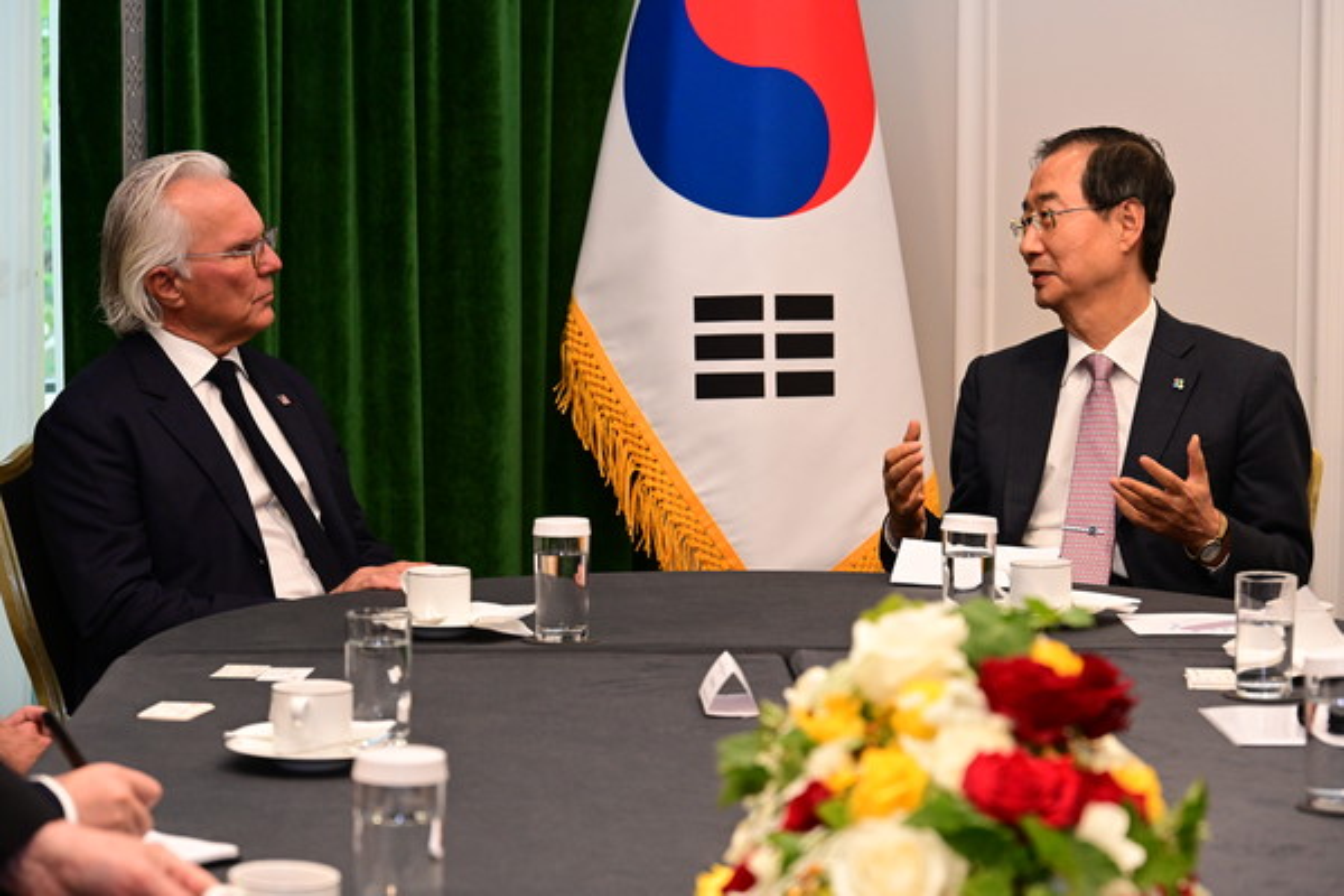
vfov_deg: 14.6
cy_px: 448
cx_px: 672
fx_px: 3509
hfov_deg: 21.7
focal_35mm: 94
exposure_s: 1/200
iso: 4000
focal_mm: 94
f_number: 6.3
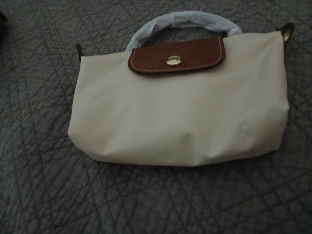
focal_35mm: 26
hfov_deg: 67.3
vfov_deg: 53.1
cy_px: 117
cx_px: 156
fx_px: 234
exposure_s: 1/10
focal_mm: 3.98
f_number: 1.8
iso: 2500
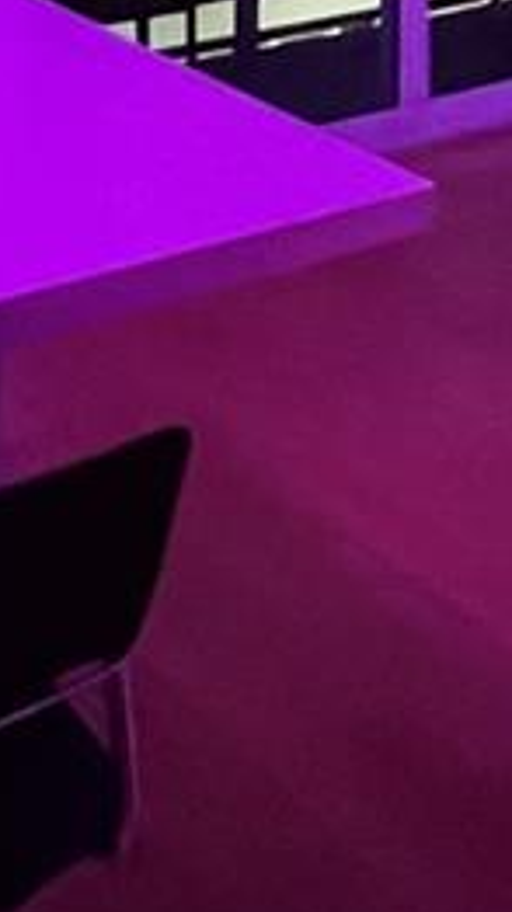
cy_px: -432
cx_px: 738
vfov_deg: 21.7
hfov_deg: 13.8
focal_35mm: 83
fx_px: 2007
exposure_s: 1/29
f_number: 1.8
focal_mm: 1.57
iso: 2000
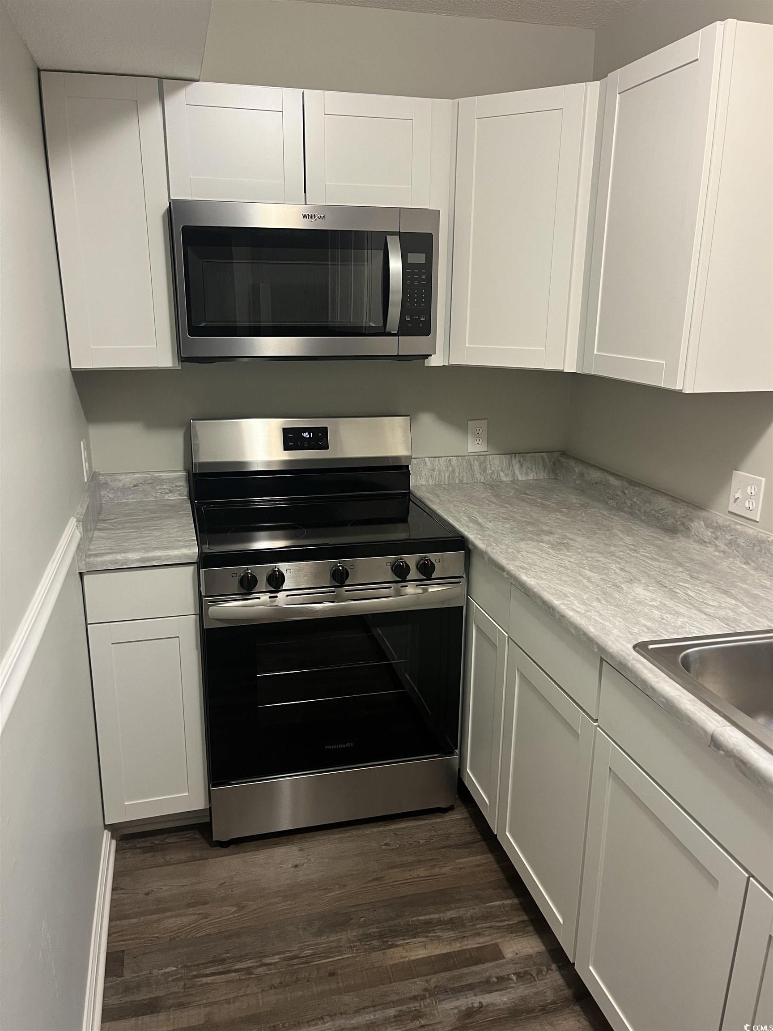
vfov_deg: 67.3
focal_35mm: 26
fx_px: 774
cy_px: 516
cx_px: 386
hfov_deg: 53.1
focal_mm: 5.1
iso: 320
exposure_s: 1/60
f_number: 1.6
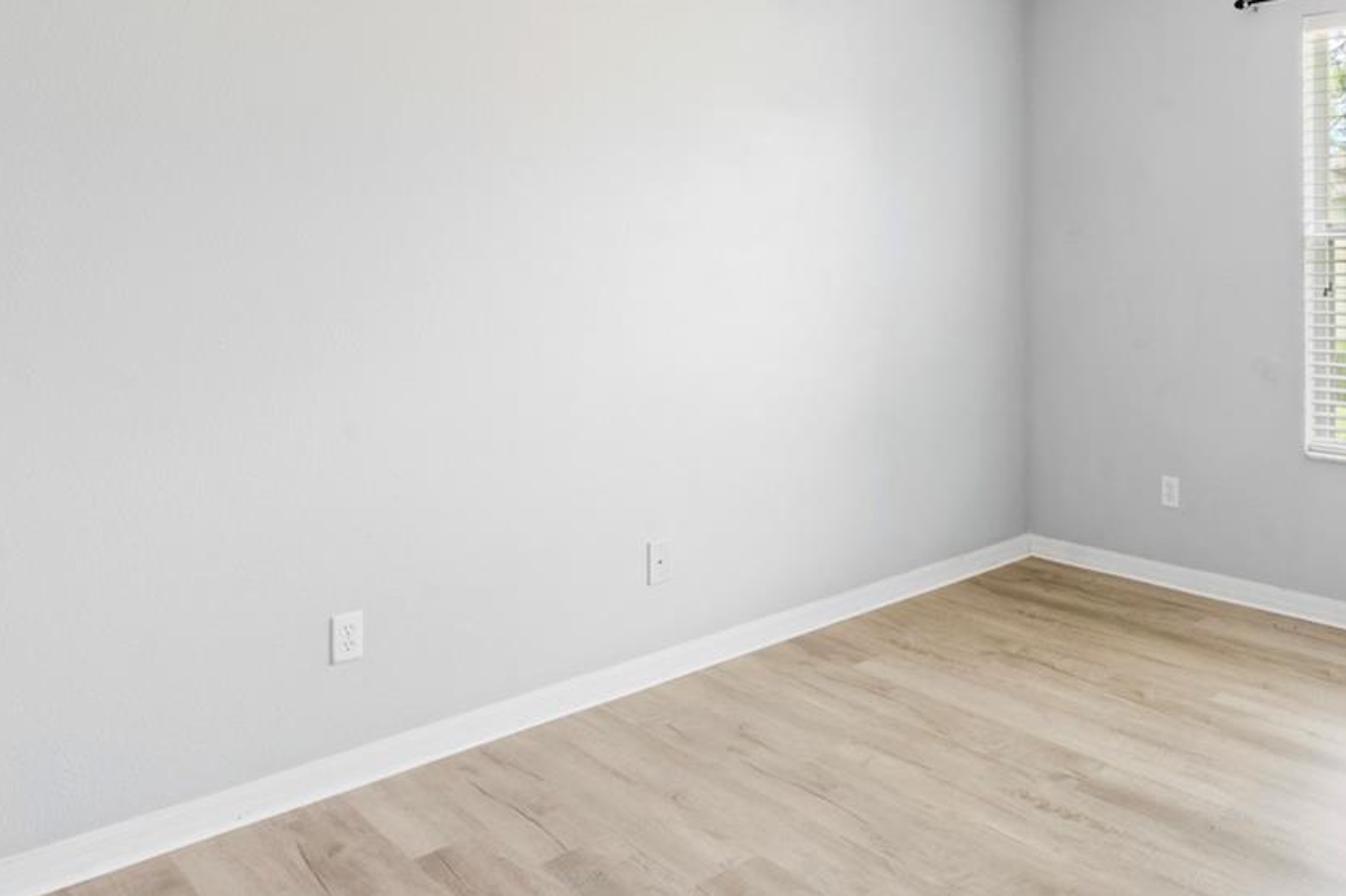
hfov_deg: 62.8
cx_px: 844
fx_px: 1084
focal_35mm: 29
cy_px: 294
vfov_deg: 44.2
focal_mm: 10
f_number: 20
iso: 320
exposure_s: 1.5
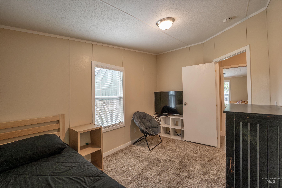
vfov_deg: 81.2
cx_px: 141
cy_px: 94
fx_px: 110
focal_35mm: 14
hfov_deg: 104.3
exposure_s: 1/100
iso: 500
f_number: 4.5
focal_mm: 14
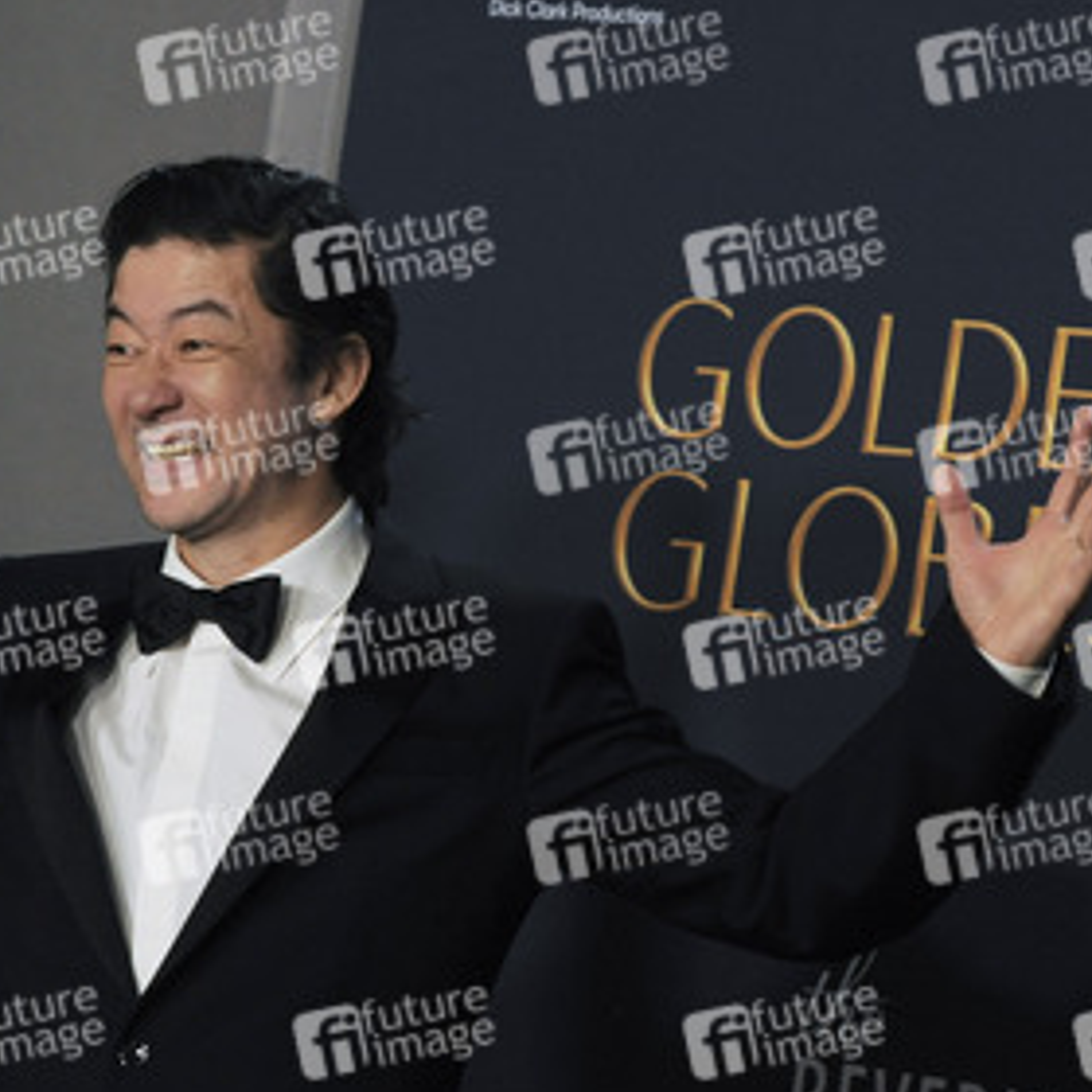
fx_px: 7566
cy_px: 546
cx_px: 289
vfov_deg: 8.3
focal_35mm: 212
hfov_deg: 8.2
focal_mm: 155
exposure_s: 1/160
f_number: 5.6
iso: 2000
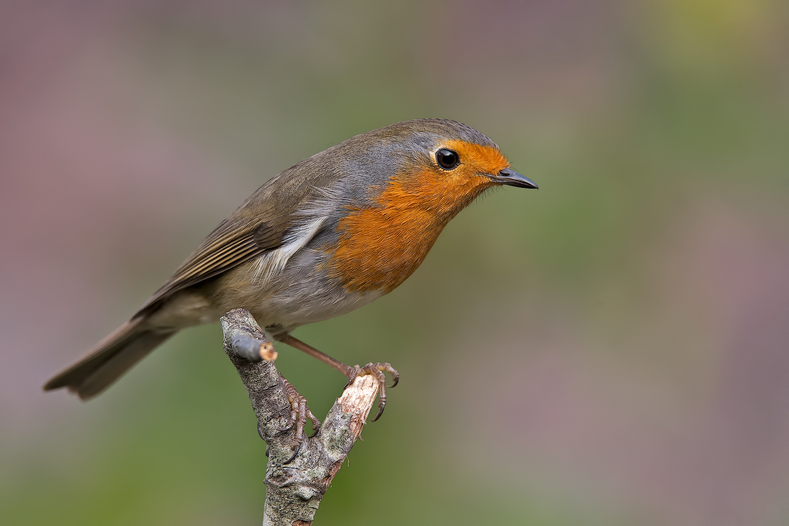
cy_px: 263
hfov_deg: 3.4
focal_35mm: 600
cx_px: 394
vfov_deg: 2.3
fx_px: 13149
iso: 2200
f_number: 9
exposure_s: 1/500
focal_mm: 600
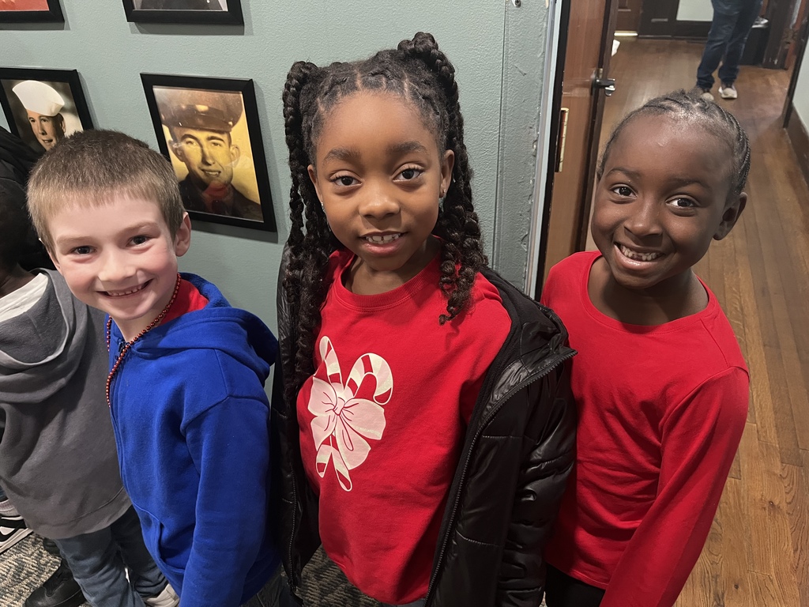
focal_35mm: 26
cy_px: 304
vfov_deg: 53.1
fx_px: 608
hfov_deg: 67.3
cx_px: 404
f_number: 1.6
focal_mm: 5.1
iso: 400
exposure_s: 1/60
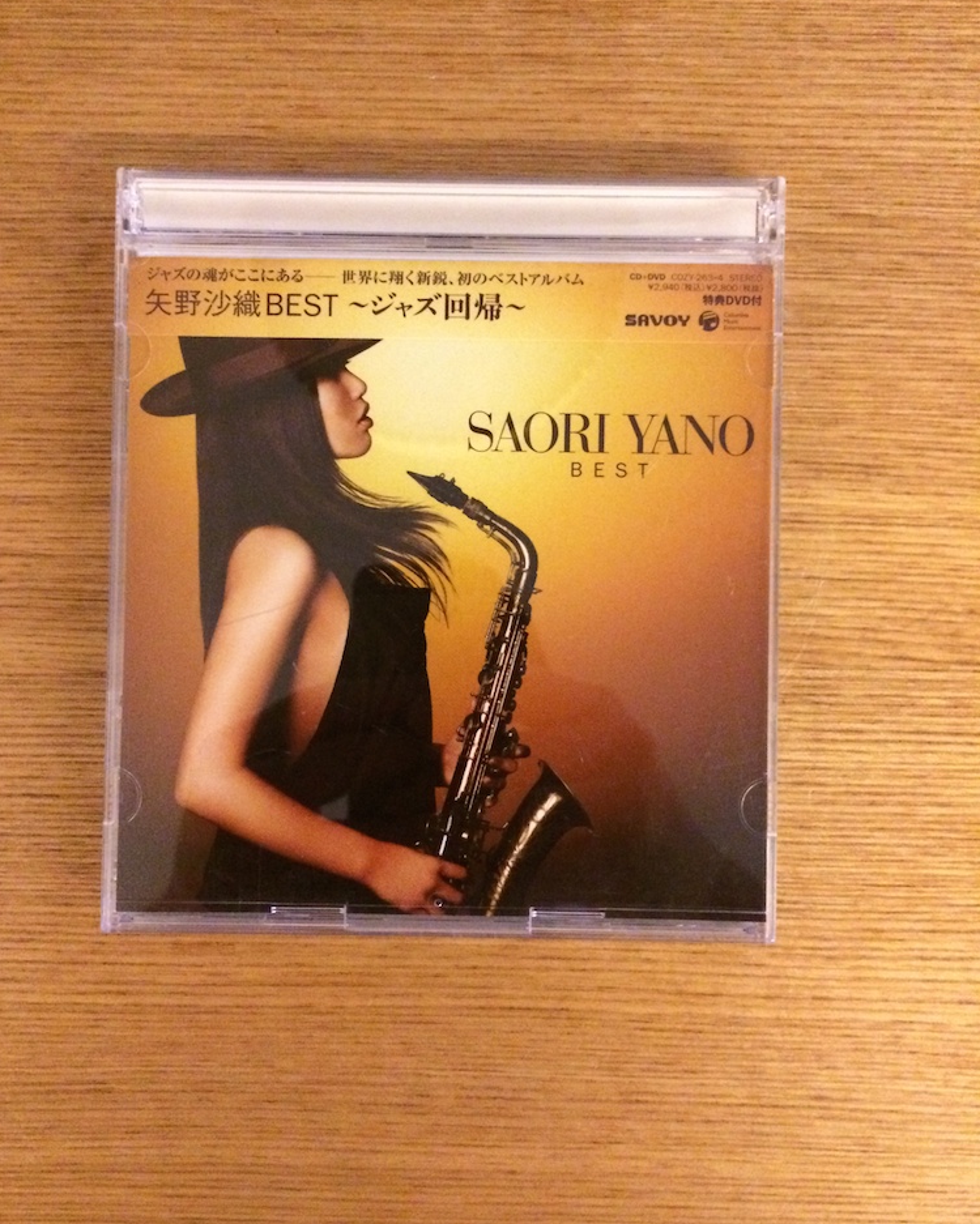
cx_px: 480
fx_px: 1160
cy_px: 567
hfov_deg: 45.8
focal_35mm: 32
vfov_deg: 55.6
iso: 640
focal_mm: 4.12
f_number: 2.2
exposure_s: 1/17
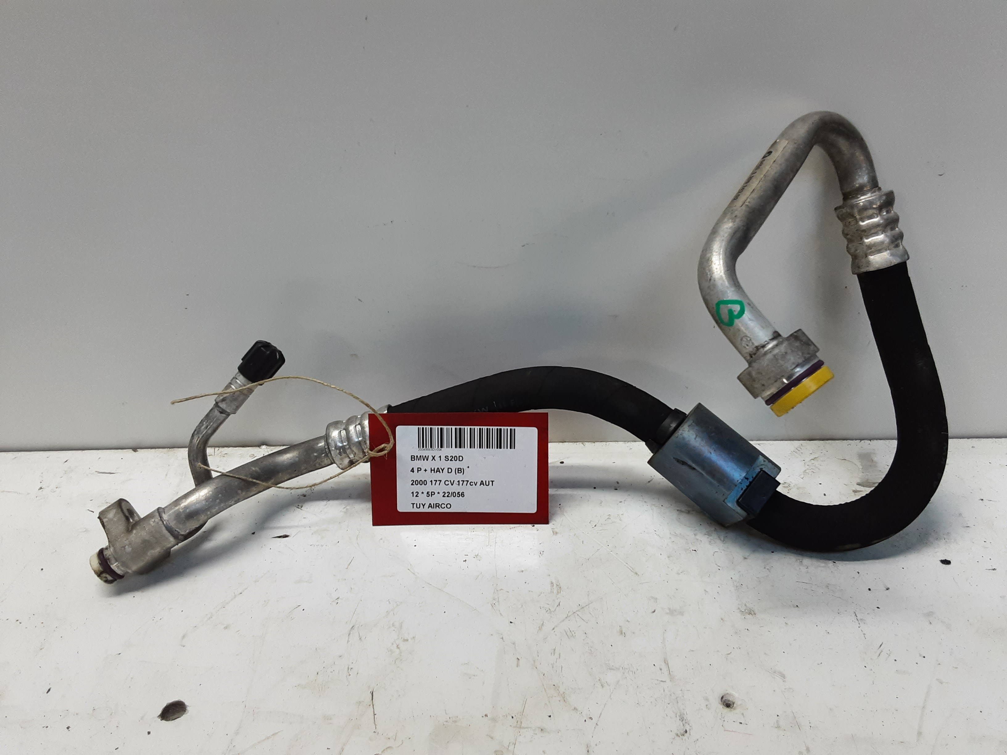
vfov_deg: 51.4
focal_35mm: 27
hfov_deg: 65.3
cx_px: 504
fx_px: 785
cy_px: 378
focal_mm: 2.91
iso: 64
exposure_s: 1/50
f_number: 1.9
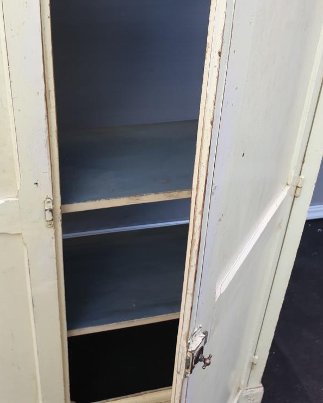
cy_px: 136
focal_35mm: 35
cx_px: 124
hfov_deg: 42.0
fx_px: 418
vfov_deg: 50.6
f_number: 2.4
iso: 50
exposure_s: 1/100
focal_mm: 4.3
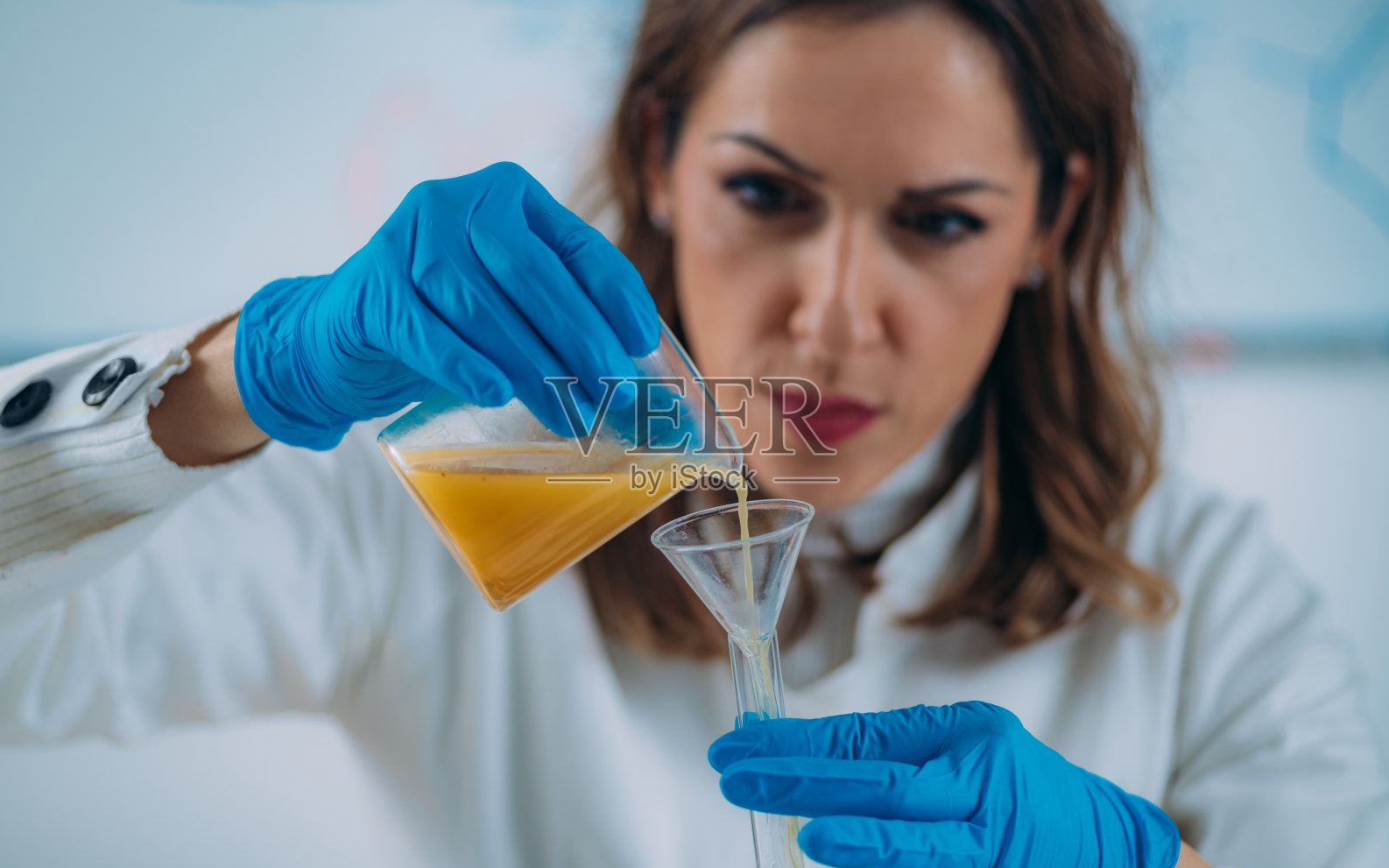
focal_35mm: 108
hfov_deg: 19.3
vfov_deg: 12.1
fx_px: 4088
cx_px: 692
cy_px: 438
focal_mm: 105
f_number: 3.2
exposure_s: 1/200
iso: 64
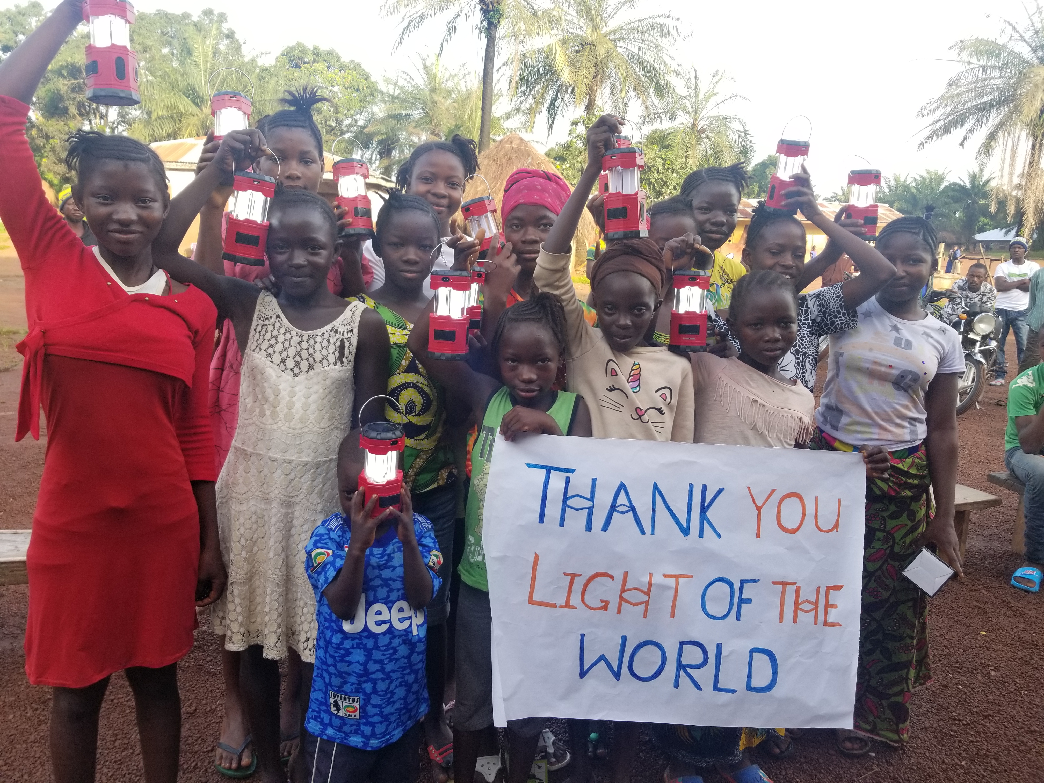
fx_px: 784
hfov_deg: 67.3
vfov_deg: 53.1
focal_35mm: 26
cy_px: 392
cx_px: 522
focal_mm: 4.25
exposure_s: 1/244
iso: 50
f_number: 1.7
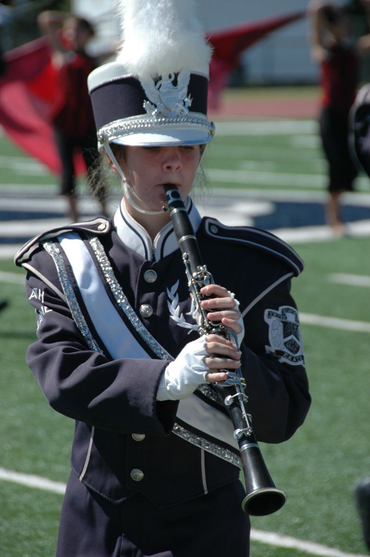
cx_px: 185
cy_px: 278
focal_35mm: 300
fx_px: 4637
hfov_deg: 4.6
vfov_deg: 6.9
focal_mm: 200
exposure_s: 1/640
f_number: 6.3
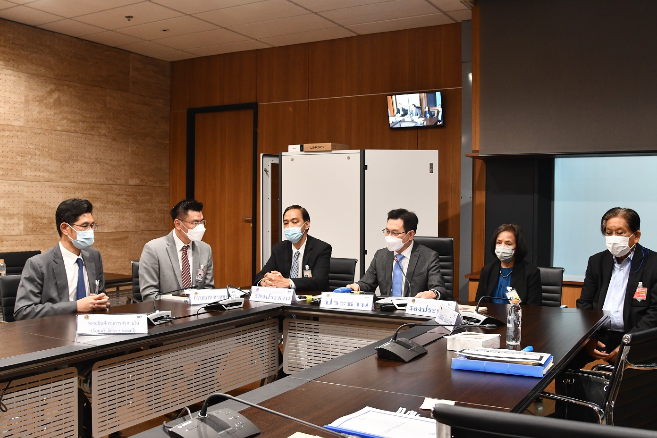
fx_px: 657
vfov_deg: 36.9
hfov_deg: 53.1
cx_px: 328
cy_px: 219
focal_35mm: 36
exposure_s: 1/80
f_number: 4.5
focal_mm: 24
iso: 1600
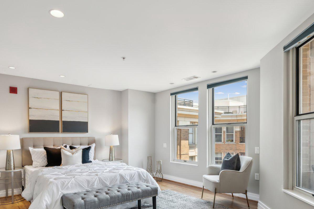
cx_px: 143
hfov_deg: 73.6
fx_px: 209
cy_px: 139
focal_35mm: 24
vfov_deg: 52.1
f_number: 7.1
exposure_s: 1/60
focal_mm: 14
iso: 400
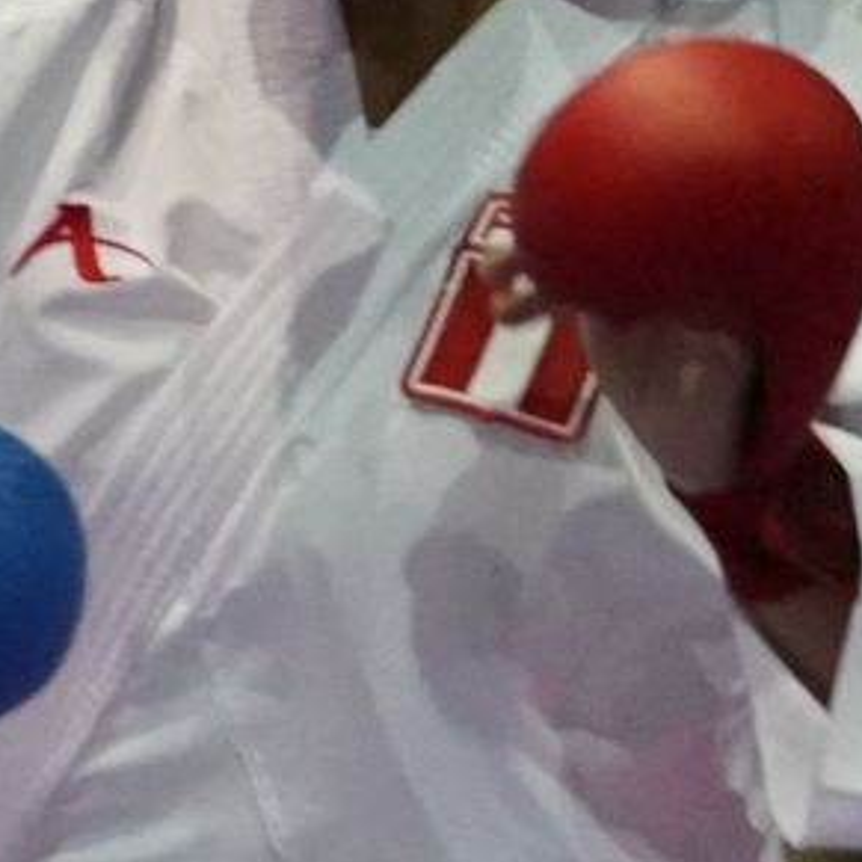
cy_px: 293
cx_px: 317
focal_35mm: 1579
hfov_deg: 1.1
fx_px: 44485
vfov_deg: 1.1
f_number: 2.8
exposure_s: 1/800
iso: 6400
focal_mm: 200
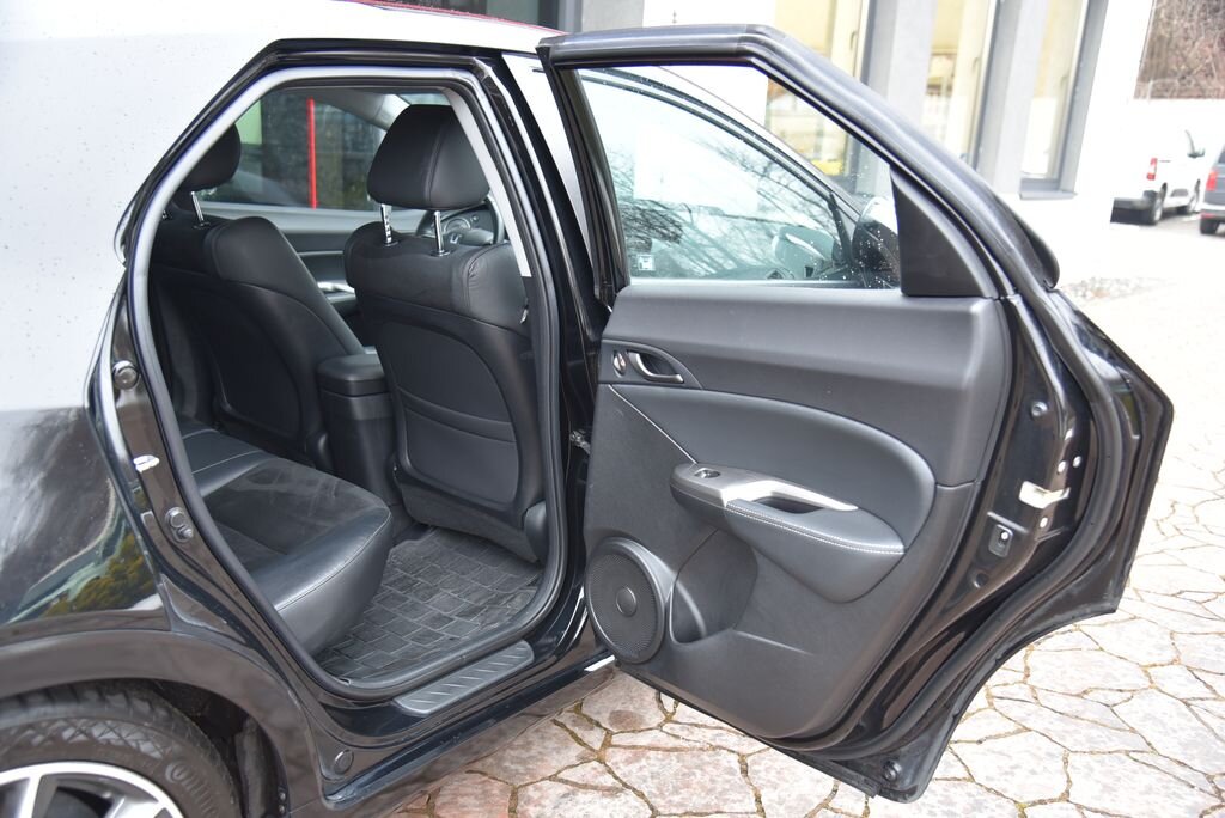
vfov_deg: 42.4
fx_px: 1055
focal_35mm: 31
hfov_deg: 60.3
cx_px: 612
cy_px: 409
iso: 500
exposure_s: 1/20
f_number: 4
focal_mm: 31
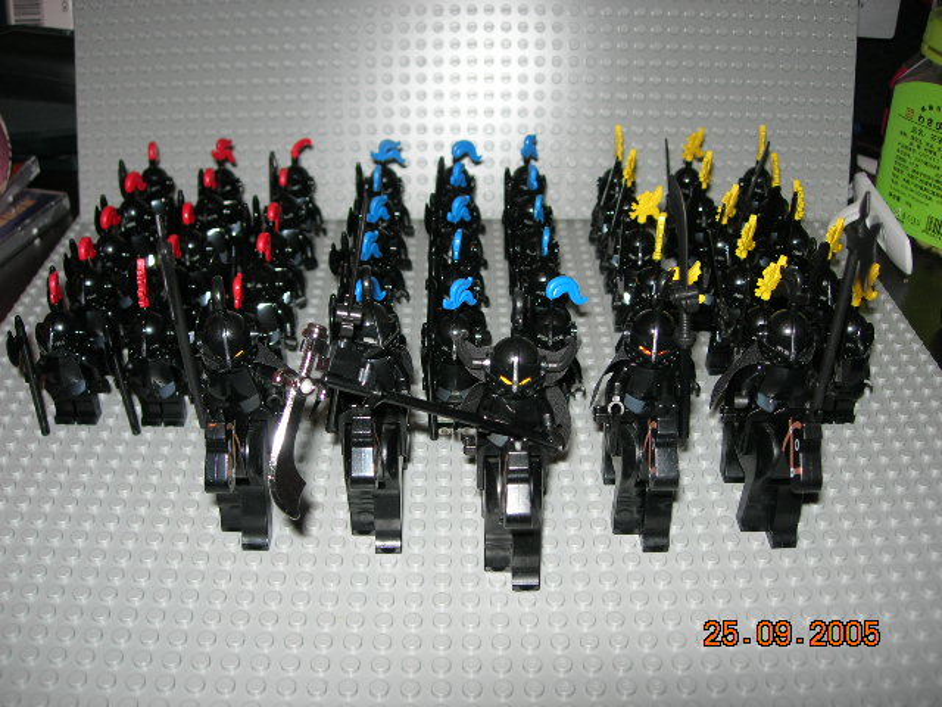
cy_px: 354
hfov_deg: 49.0
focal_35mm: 38
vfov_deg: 37.7
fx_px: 1034
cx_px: 471
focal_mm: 7.8
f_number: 2.8
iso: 64
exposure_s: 1/60.1
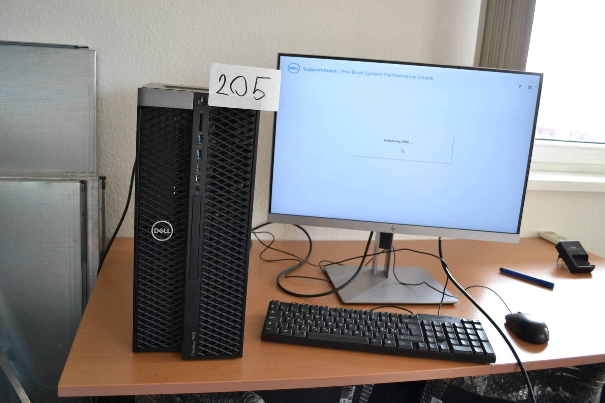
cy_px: 202
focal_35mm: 30
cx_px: 302
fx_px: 504
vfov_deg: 43.6
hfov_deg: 61.9
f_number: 4.5
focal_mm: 20
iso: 400
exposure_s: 1/80
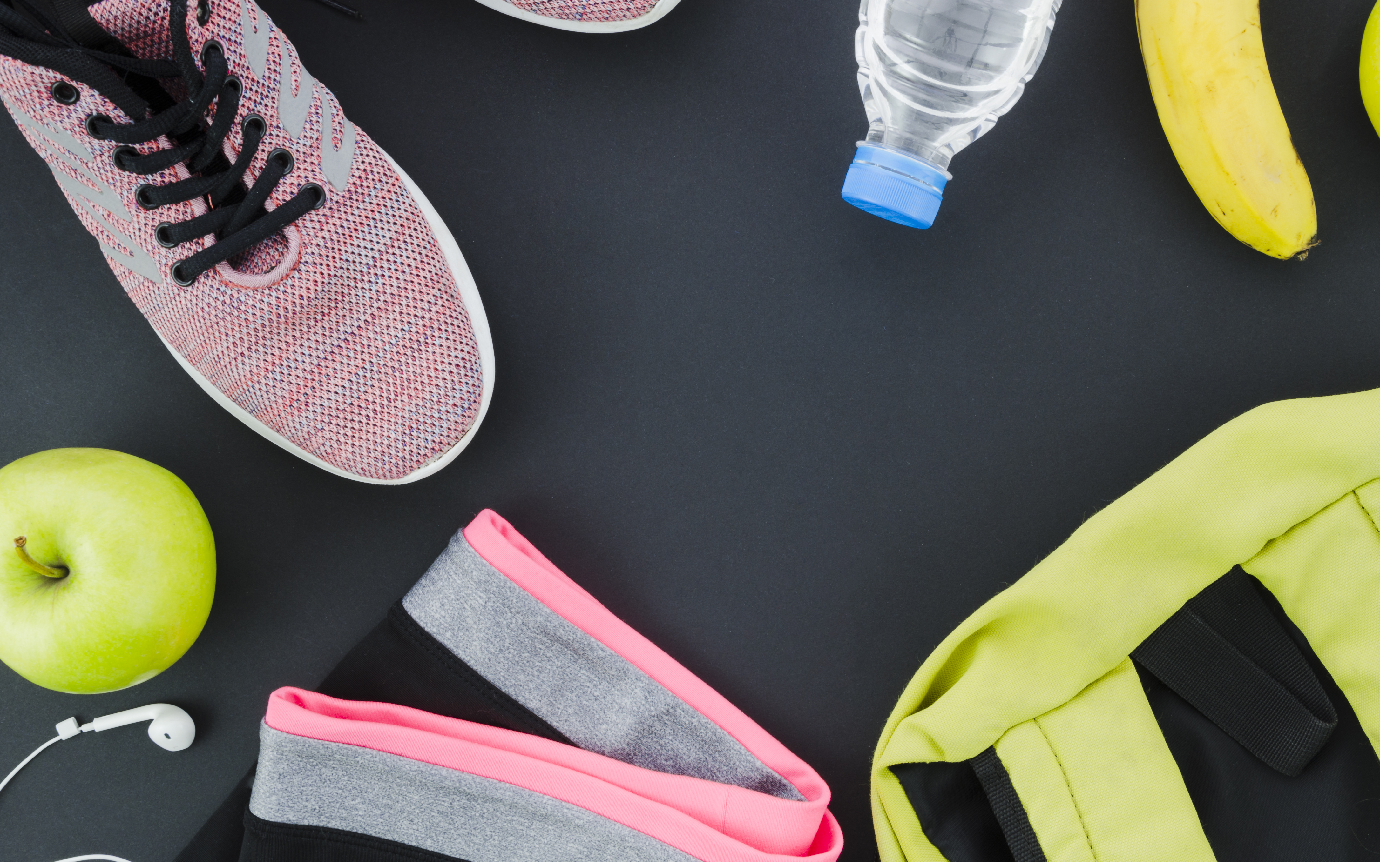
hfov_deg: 33.7
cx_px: 761
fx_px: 2278
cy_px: 491
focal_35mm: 61
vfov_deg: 21.4
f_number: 13
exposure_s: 1/3
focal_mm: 35
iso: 100
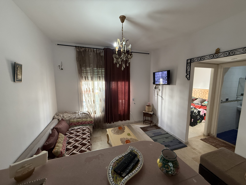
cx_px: 123
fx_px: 99
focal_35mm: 14
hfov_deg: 102.1
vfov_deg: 85.7
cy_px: 92
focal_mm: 2.22
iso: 320
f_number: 2.2
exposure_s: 1/99
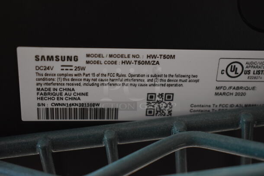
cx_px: 132
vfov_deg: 22.7
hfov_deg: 33.4
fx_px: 440
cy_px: 88
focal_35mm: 60
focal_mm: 40
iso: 2000
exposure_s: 1/60
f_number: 5
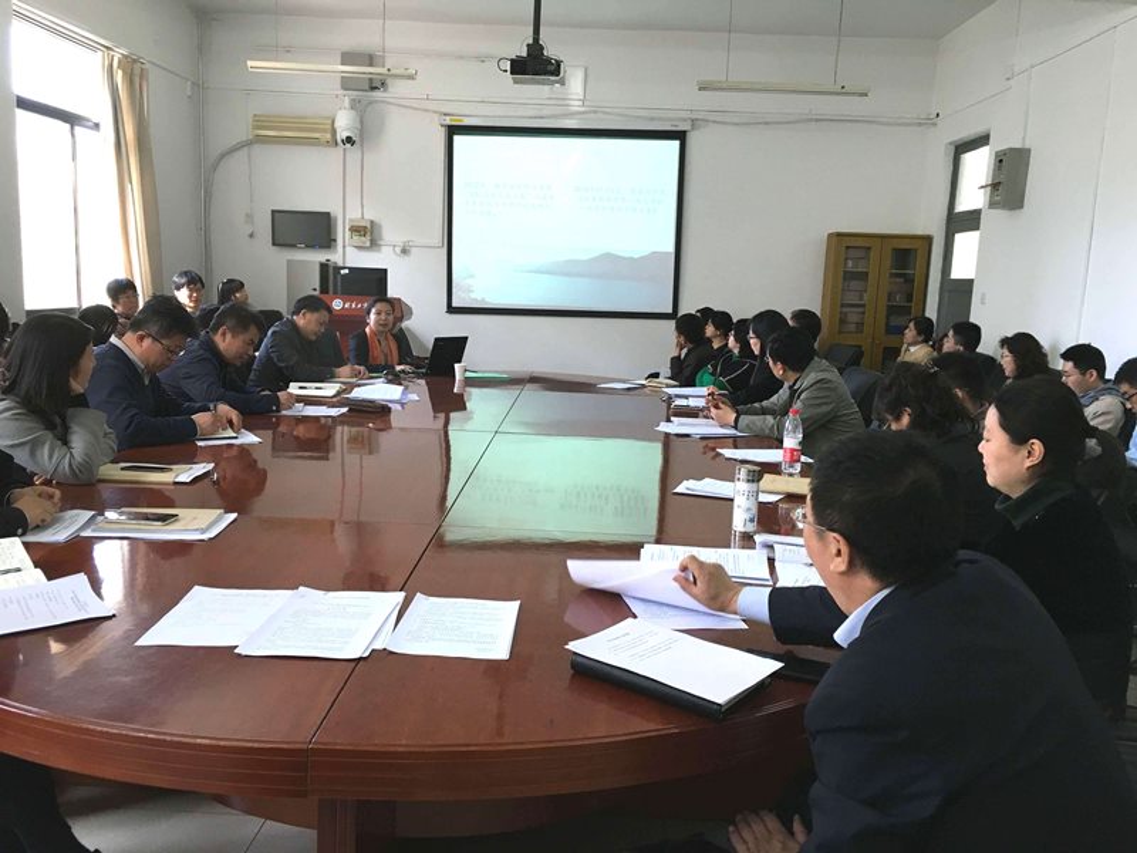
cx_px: 568
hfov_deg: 61.7
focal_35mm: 29
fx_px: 953
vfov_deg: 48.2
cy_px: 426
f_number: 2.2
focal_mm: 4.15
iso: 50
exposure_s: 1/33
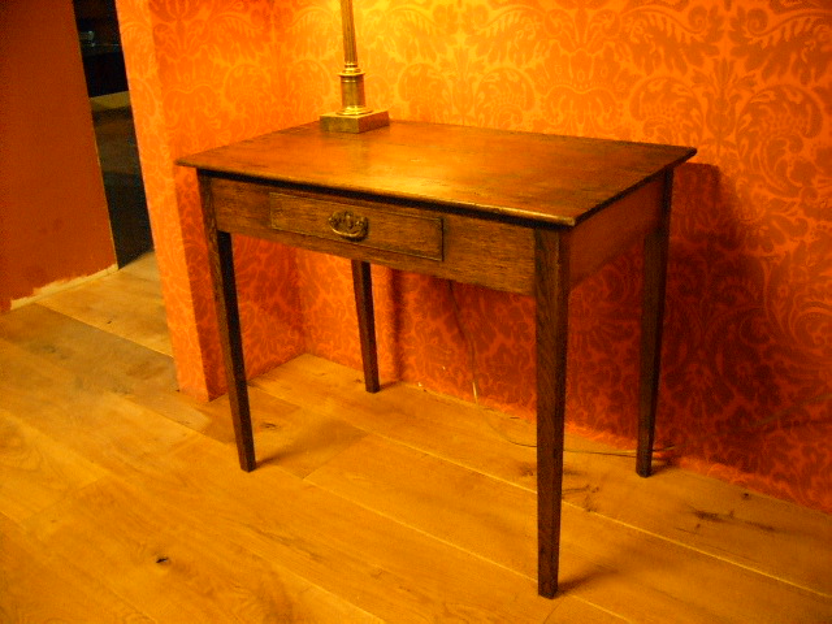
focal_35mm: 35
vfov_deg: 40.7
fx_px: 841
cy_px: 312
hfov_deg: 52.6
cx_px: 416
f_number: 2.8
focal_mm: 5.8
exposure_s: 1/3
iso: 100
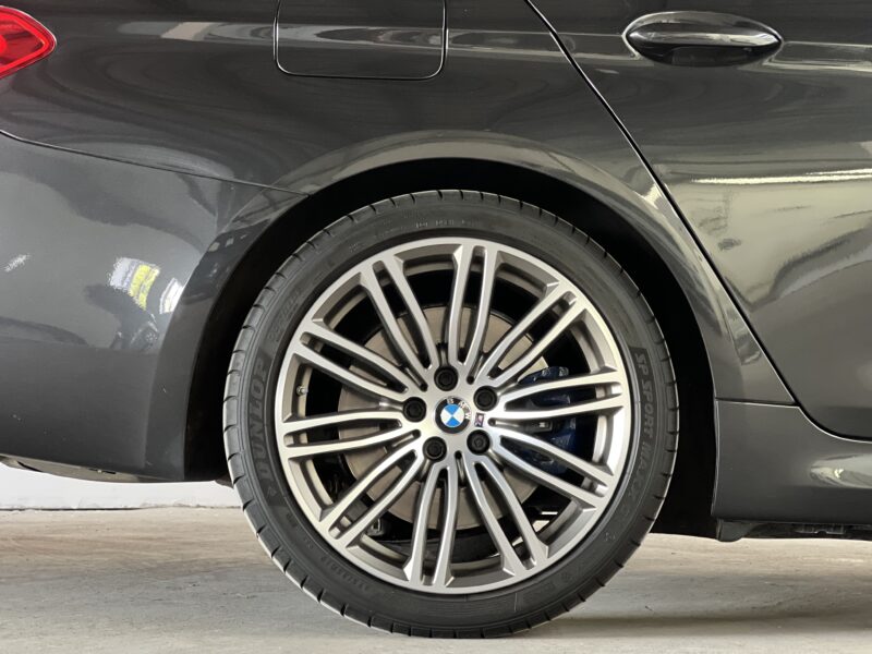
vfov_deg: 19.1
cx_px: 436
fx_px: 1940
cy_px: 327
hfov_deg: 25.3
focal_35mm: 77
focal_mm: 9
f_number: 2.8
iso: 400
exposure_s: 1/19
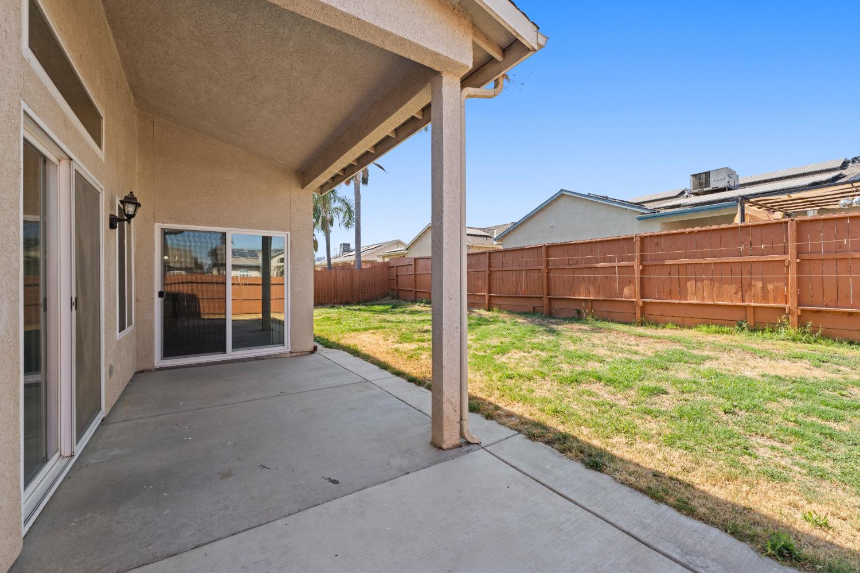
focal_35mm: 14
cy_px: 286
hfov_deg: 104.3
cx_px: 430
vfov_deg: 81.2
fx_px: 334
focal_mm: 14
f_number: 8
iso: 100
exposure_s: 1/40
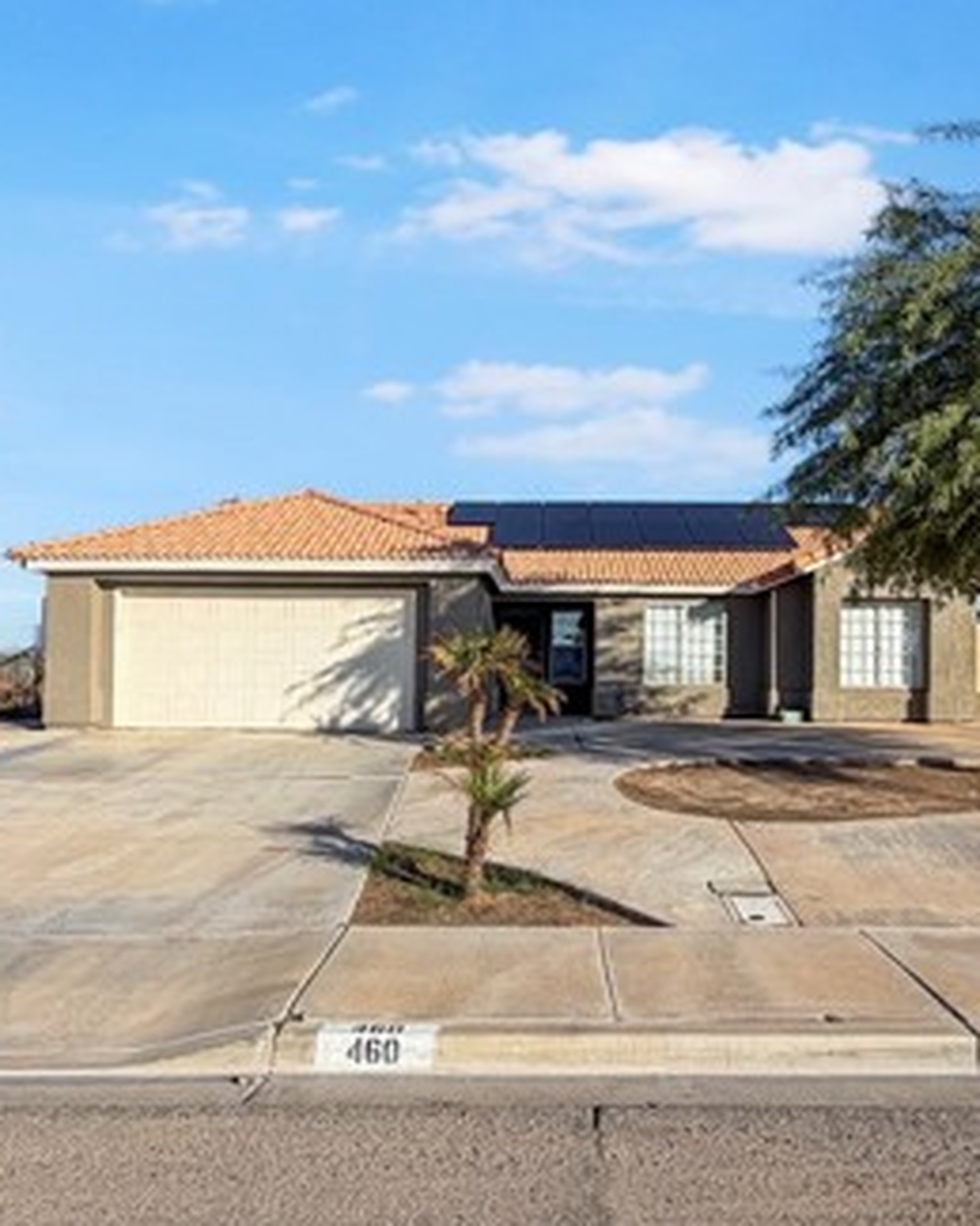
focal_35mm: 27
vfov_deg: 64.1
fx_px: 979
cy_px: 602
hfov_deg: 53.0
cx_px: 435
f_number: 2.2
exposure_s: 1/1000
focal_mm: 2.22
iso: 20
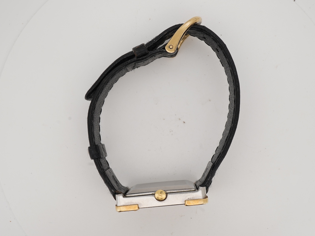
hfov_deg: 38.9
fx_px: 446
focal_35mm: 49
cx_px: 165
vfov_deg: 29.7
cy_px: 118
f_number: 22
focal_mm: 30
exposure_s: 1/160
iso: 160
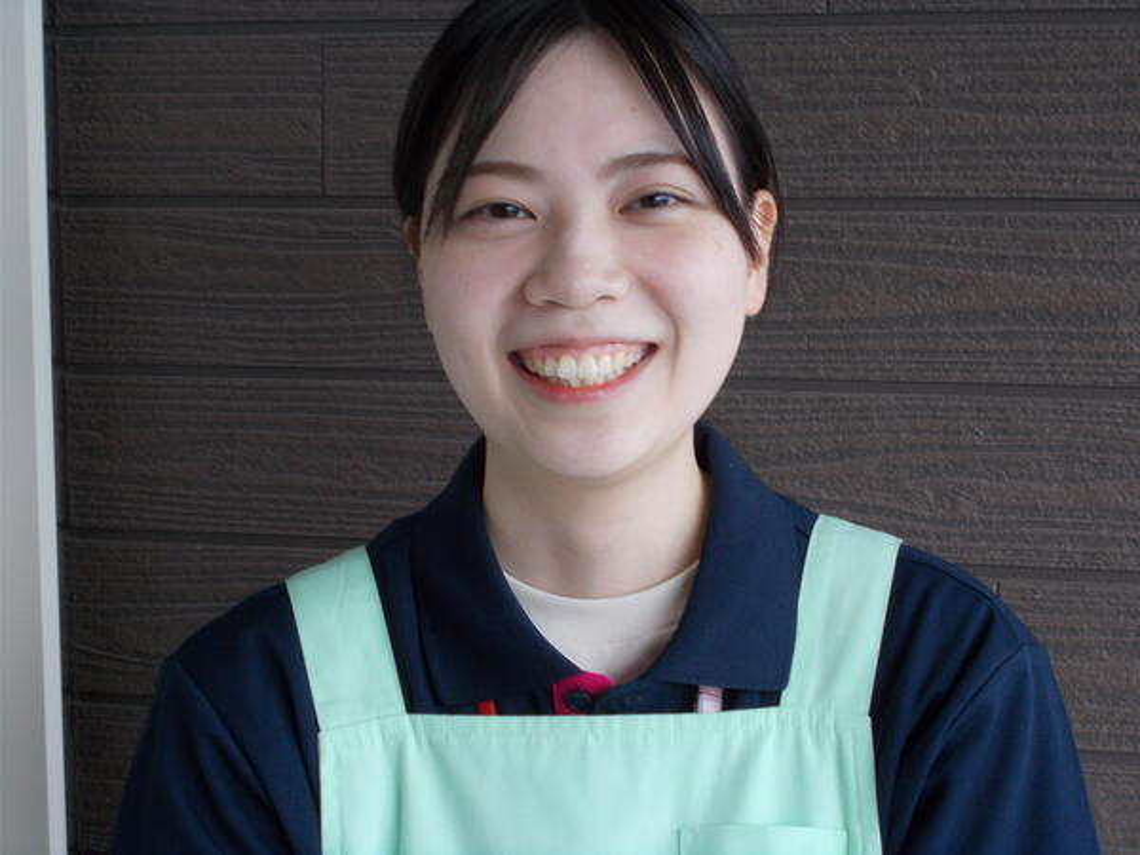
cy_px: 428
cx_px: 570
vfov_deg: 19.4
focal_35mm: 76
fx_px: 2503
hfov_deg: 25.7
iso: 140
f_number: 5.8
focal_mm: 13.5
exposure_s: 1/60
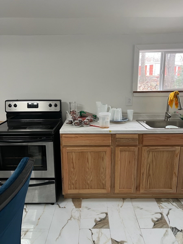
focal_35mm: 26
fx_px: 183
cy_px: 122
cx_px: 92
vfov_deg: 67.3
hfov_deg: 53.1
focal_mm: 5.7
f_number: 1.5
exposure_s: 1/79
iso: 100
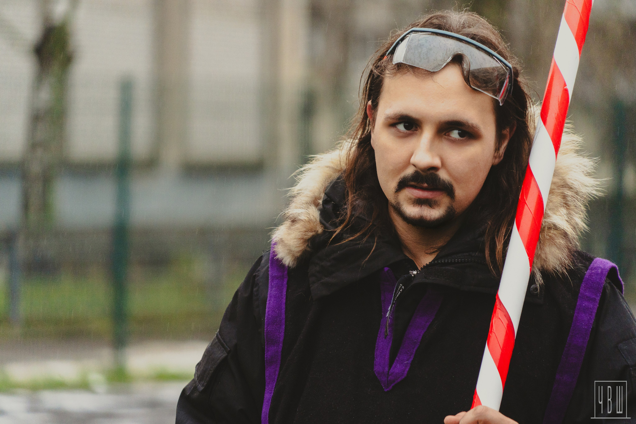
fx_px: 4240
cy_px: 212
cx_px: 318
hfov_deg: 8.6
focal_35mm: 240
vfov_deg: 5.7
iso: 1600
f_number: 6.3
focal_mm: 240
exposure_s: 1/200
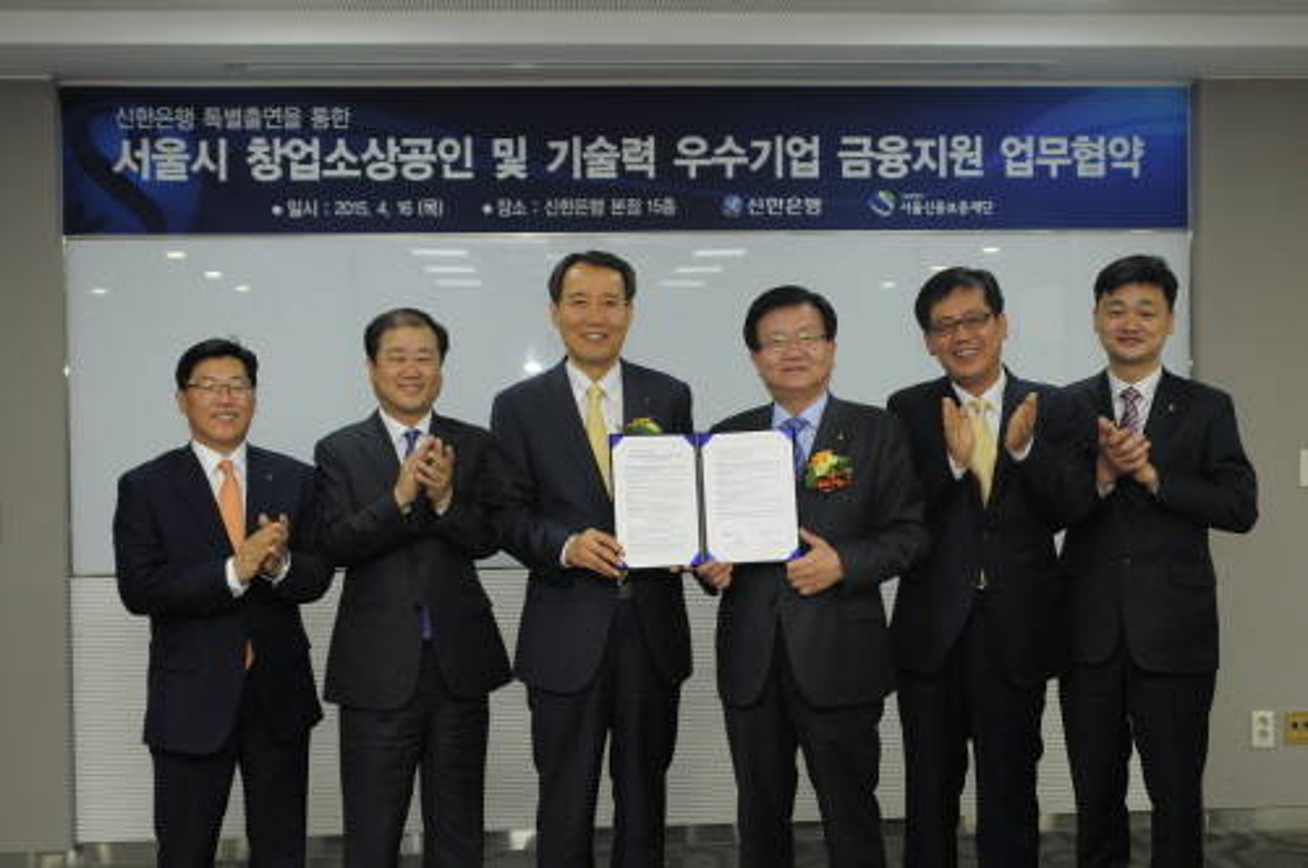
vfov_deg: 28.0
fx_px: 1742
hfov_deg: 41.2
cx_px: 654
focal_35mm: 48
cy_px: 434
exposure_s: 1/100
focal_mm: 32
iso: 200
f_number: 2.8
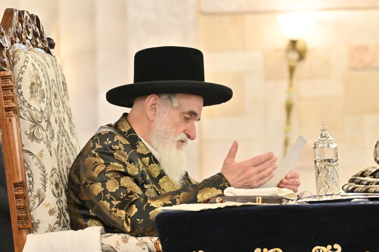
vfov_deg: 7.6
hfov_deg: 11.4
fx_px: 1894
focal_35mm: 180
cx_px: 190
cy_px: 126
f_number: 4
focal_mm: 120
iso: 2000
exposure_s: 1/160
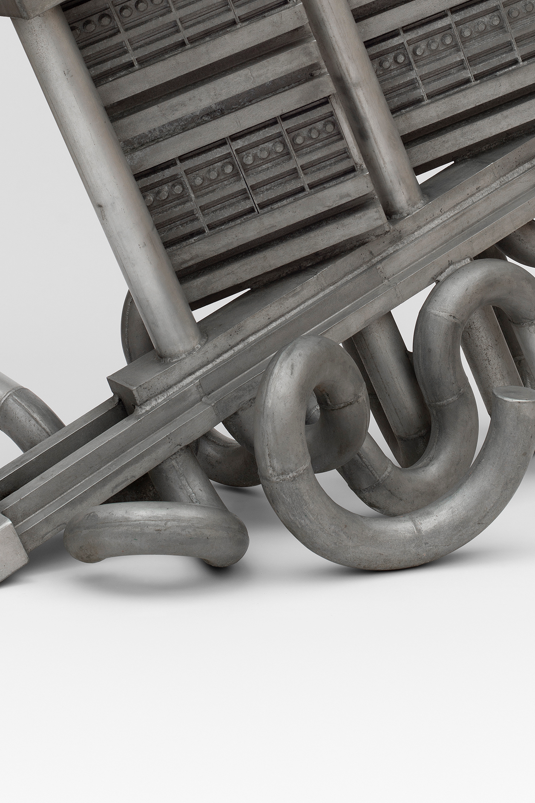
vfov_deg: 21.2
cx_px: 288
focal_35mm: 94
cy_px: 68
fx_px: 2096
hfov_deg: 14.5
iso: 100
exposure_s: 1/125
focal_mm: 50
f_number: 8
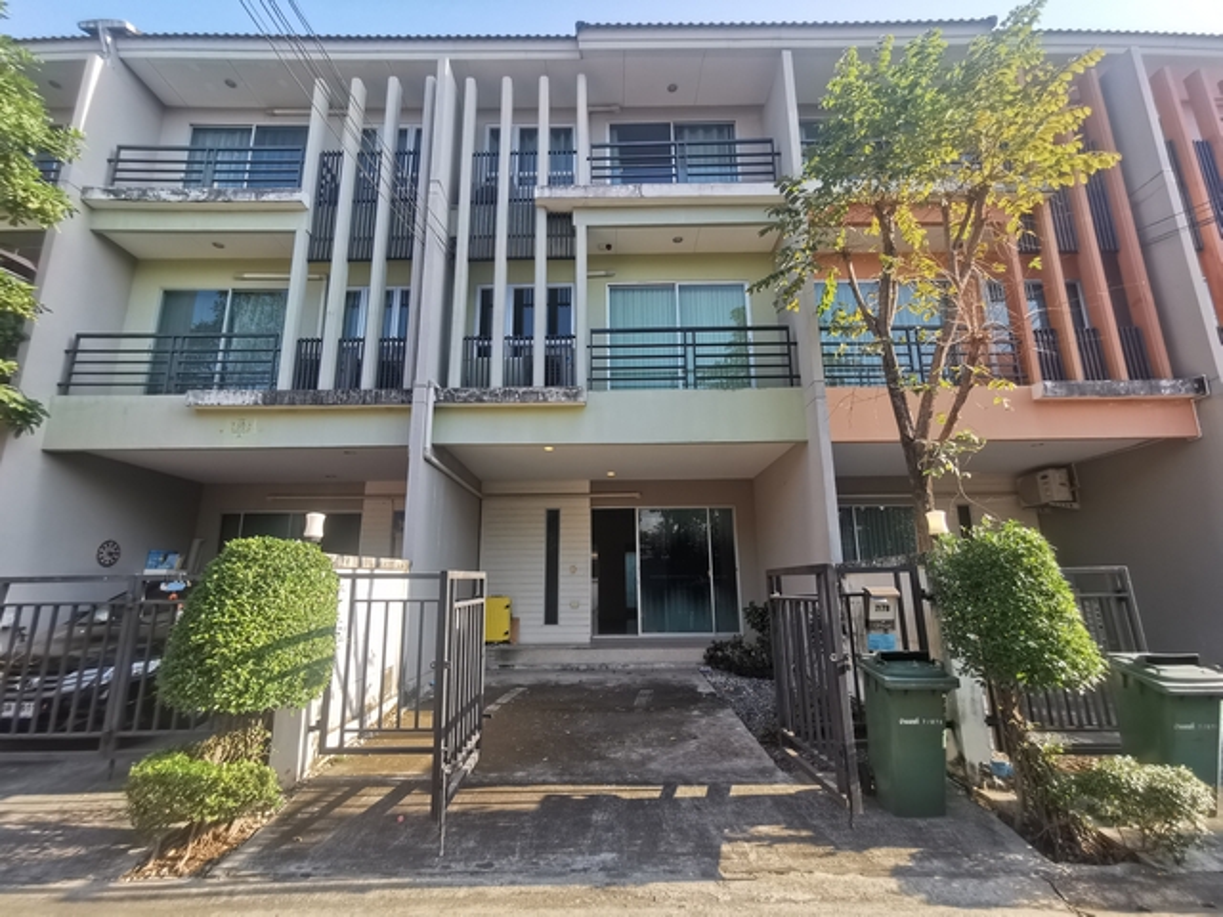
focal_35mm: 16
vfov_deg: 78.1
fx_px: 565
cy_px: 458
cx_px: 612
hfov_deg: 94.5
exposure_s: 1/176
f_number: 2.2
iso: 50
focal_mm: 2.35
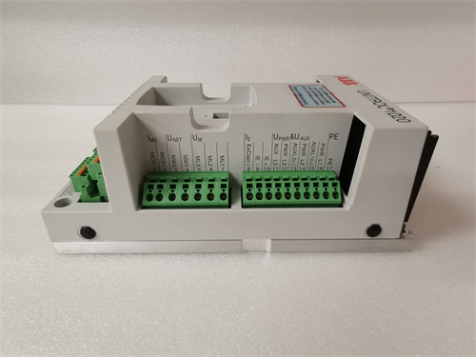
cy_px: 178
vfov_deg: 63.4
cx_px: 238
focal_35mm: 21
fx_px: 289
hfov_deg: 79.0
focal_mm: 3.95
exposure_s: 1/36
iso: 200
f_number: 2.2
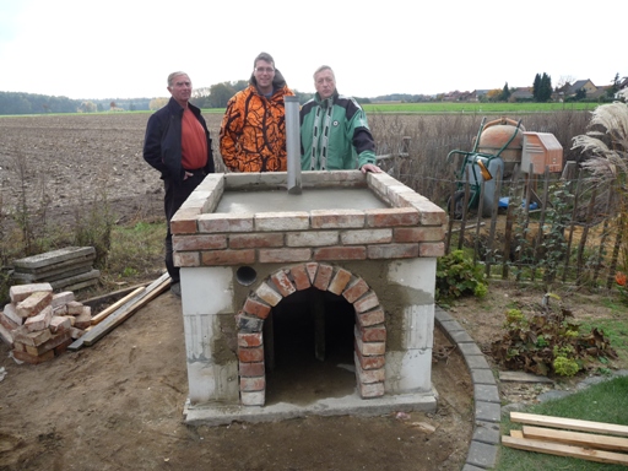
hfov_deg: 63.4
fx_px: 508
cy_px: 236
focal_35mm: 28
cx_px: 314
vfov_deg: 49.7
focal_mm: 4.7
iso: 100
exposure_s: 1/160
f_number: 3.3
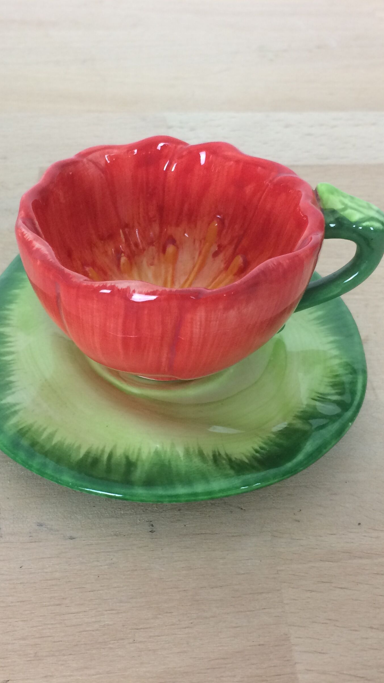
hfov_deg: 27.7
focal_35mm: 43
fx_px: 778
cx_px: 163
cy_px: 335
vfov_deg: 47.4
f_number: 2.2
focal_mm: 4.15
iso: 64
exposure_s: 1/33
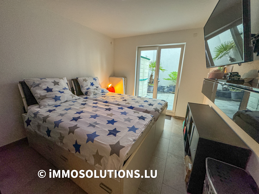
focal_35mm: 14
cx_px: 130
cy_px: 97
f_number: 2.2
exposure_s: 1/50
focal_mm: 2.22
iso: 250
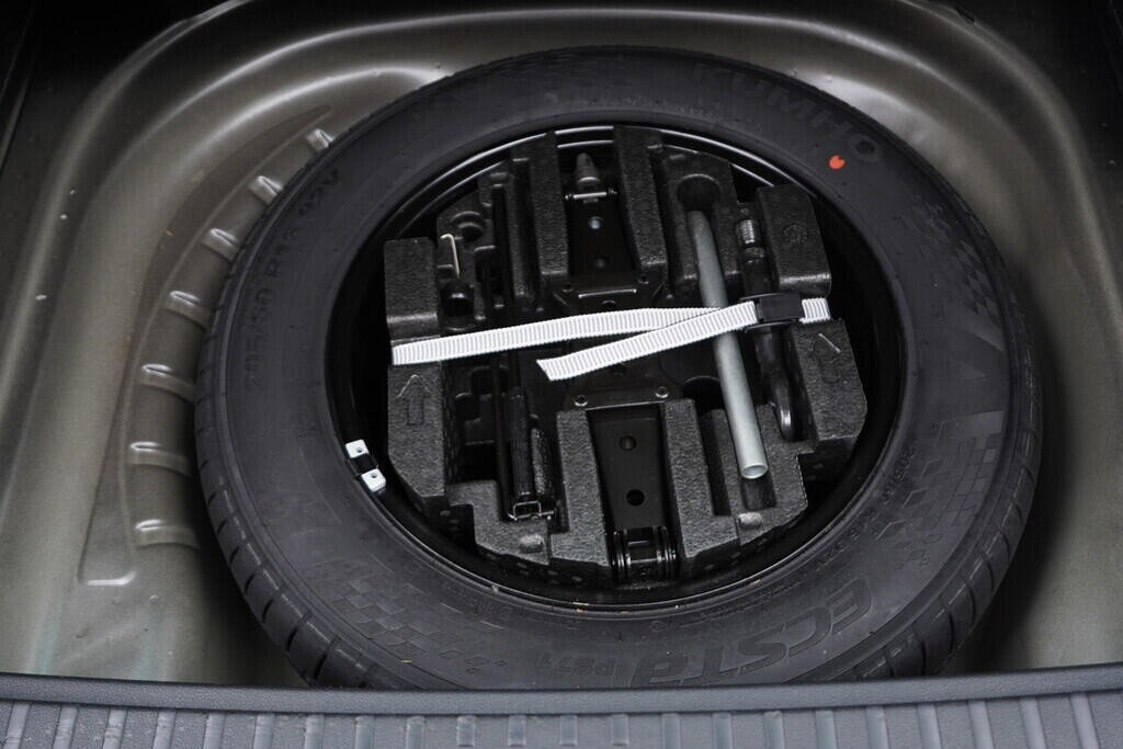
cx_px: 562
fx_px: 1123
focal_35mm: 36
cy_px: 374
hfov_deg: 53.1
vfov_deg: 36.9
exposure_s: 1/40
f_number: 2.8
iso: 320
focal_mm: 24
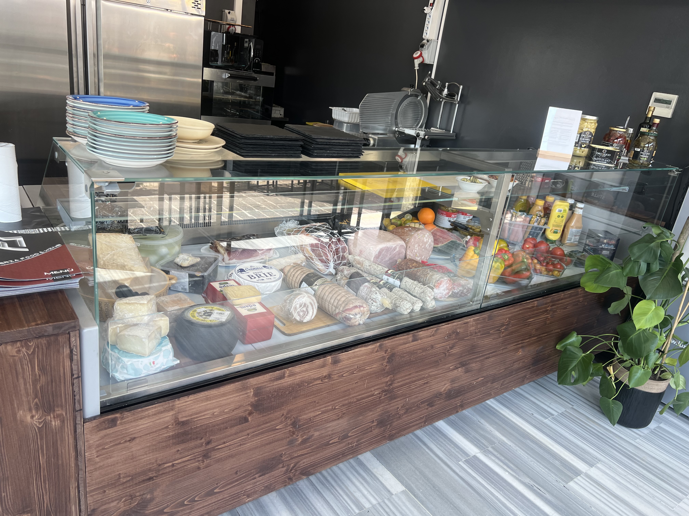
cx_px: 344
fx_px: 518
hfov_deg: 67.3
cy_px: 258
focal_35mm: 26
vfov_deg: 53.1
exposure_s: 1/121
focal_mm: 5.7
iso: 40
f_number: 1.5
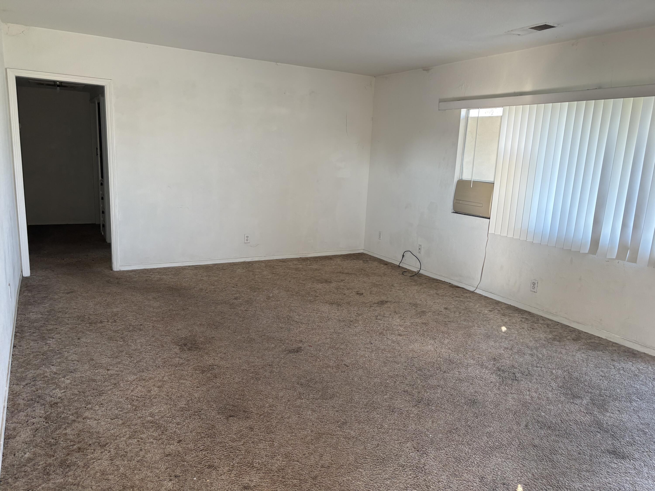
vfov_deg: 53.1
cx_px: 328
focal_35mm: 26
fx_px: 492
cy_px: 246
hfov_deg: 67.3
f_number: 1.6
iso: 125
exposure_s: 1/100
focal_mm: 5.96
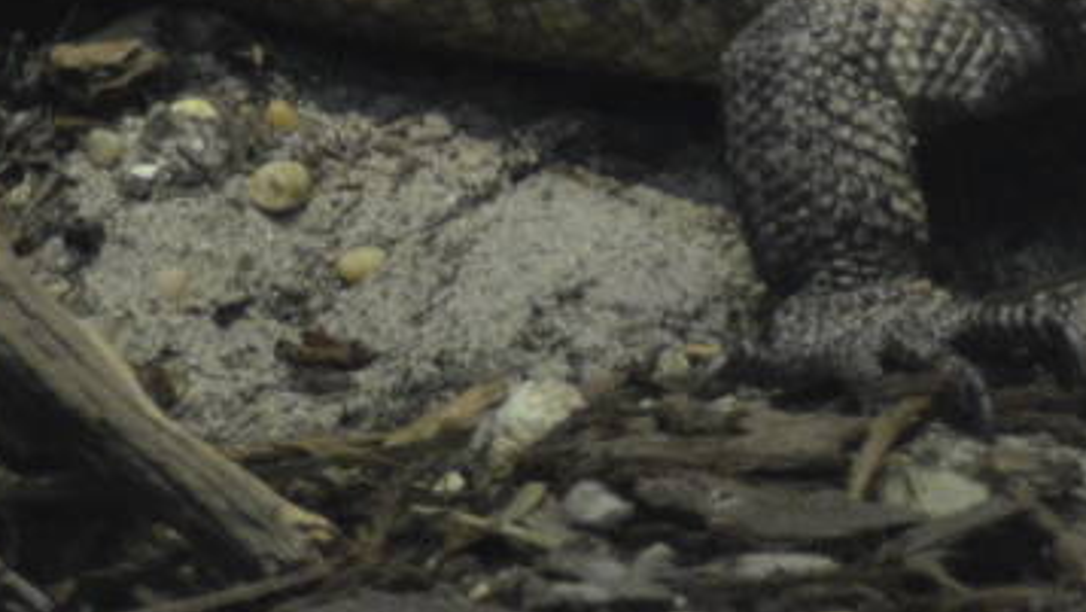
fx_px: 22265
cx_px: 590
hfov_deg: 2.8
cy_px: -88
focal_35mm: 773
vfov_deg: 1.6
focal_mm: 110
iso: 2000
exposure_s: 1/125
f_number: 4
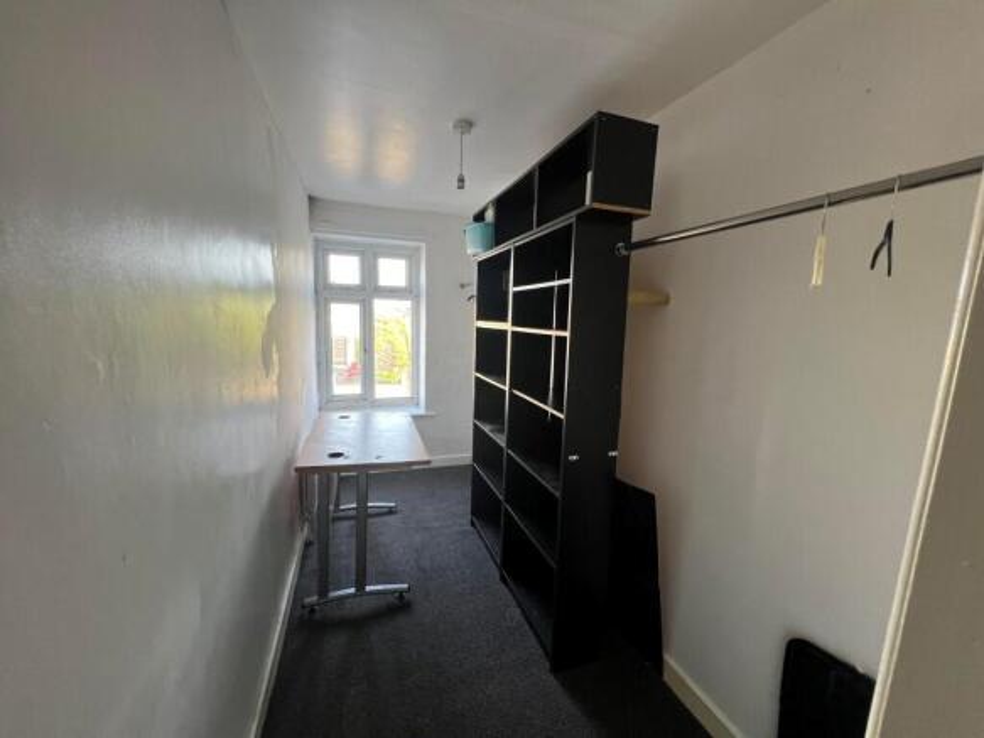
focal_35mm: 13
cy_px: 369
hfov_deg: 106.2
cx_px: 492
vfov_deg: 89.9
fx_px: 369
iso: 125
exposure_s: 1/99
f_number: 1.8
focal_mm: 1.57
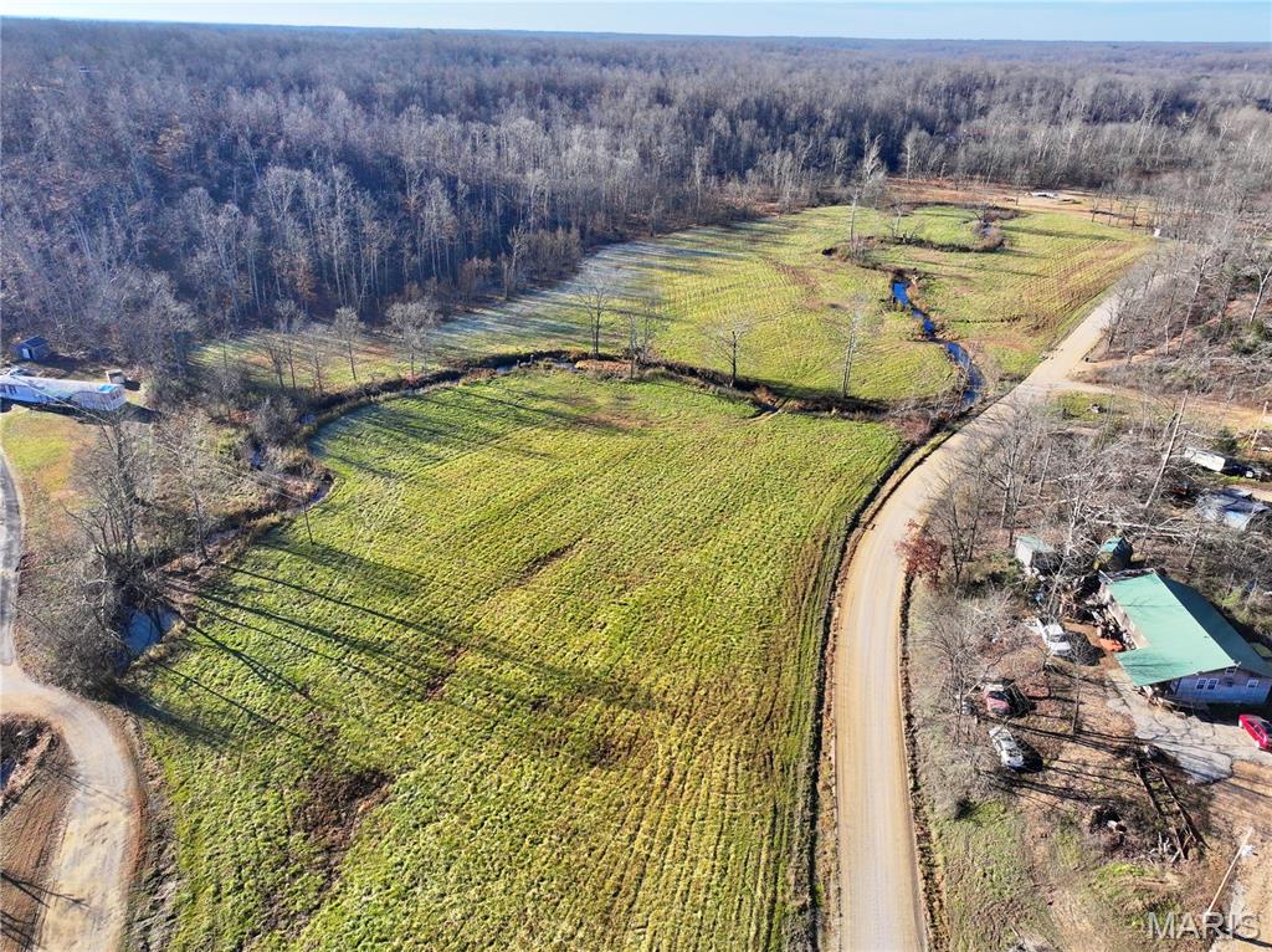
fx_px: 881
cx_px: 636
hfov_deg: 71.6
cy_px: 476
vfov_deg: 56.7
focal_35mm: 24
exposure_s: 1/1600
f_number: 2.8
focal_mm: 12.29
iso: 200
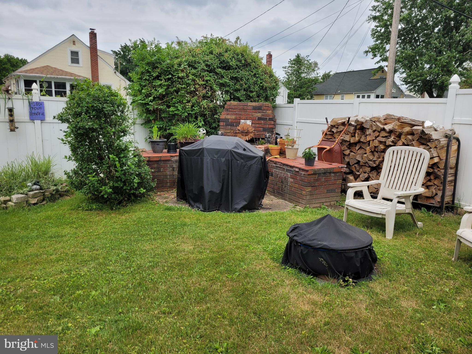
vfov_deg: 53.1
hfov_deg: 67.3
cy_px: 177
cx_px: 236
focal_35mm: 26
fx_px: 355
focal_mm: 5.4
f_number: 1.8
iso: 40
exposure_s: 1/1925
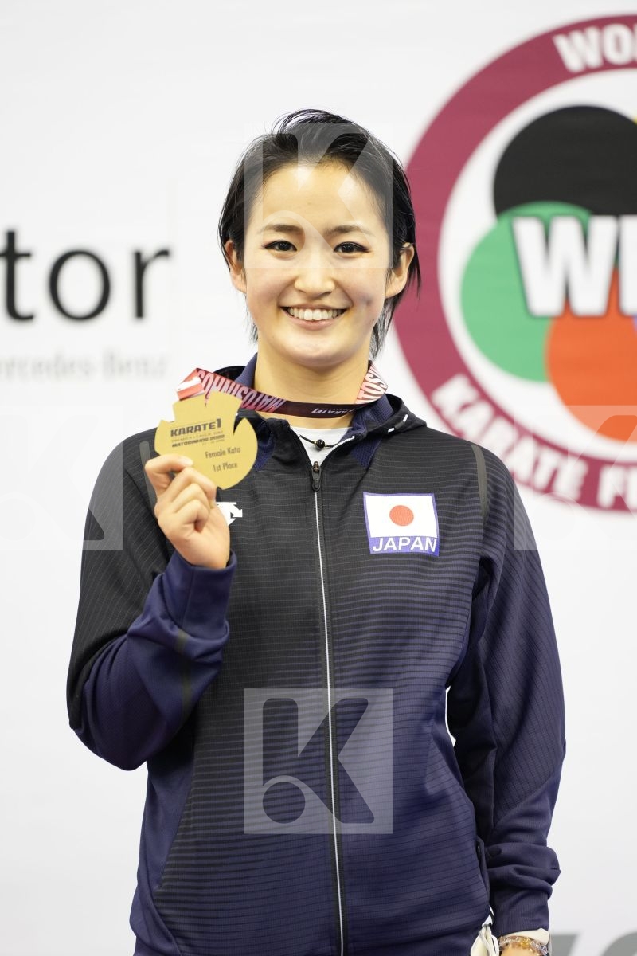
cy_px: 478
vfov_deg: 10.3
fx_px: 5308
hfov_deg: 6.9
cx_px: 318
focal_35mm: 200
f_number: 2.8
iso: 1600
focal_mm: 200
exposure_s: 1/250
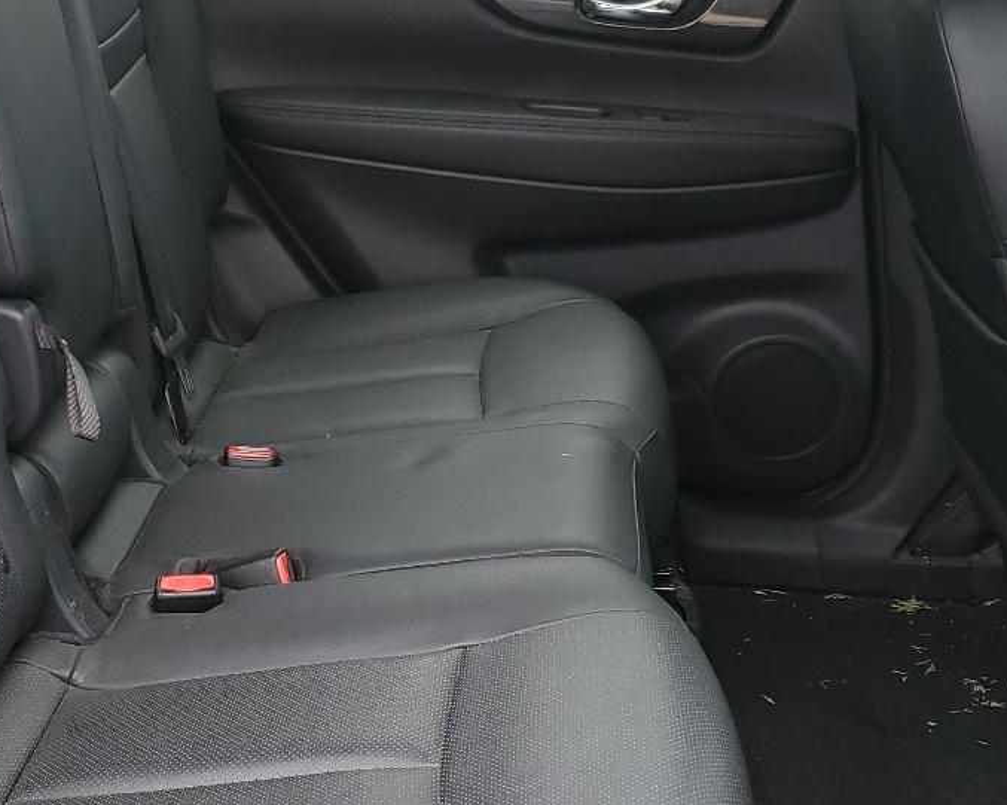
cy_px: 321
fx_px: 1787
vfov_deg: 25.3
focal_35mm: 60
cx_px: 312
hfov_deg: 31.2
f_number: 1.5
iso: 50
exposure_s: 1/179
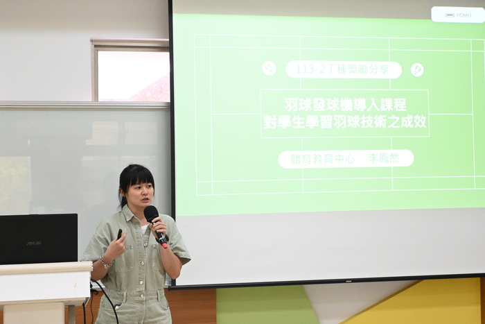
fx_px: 768
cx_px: 242
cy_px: 162
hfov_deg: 35.0
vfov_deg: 23.8
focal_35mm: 57
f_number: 5.6
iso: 3200
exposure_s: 1/125
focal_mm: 38
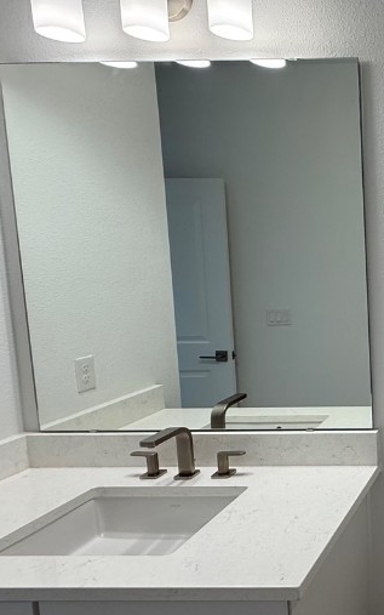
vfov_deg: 62.9
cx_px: 511
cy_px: 311
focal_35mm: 30
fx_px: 502
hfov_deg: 31.3
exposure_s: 1/120
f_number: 2.2
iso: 80
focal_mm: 2.22
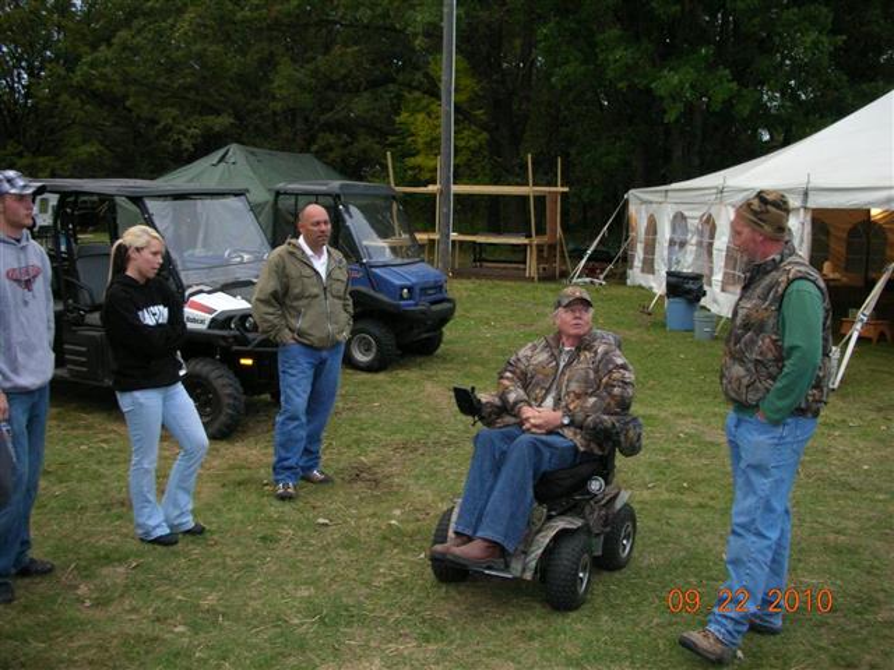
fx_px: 904
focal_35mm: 35
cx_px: 447
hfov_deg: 52.6
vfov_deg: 40.7
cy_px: 335
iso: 141
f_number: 3
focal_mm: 5.8
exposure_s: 1/60.1
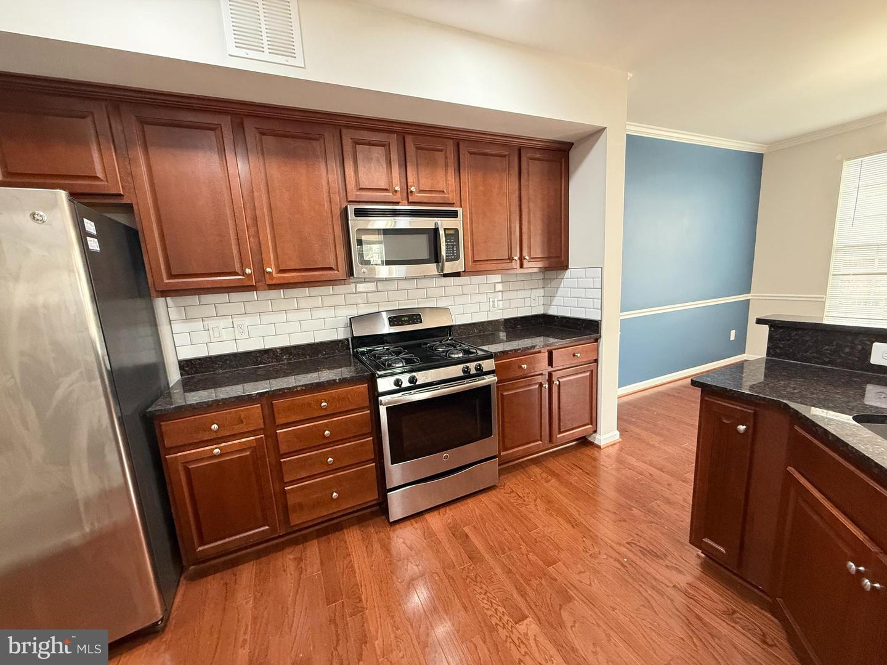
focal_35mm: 14
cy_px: 332
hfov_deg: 102.1
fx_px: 359
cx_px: 444
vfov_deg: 85.7
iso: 500
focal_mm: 2.22
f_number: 2.2
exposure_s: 1/60
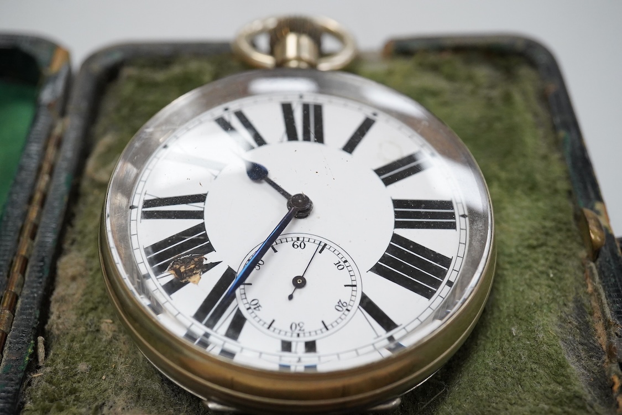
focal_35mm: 45
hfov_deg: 43.6
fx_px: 777
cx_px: 311
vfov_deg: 29.9
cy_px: 208
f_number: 8
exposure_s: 1/400
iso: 2500
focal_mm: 30
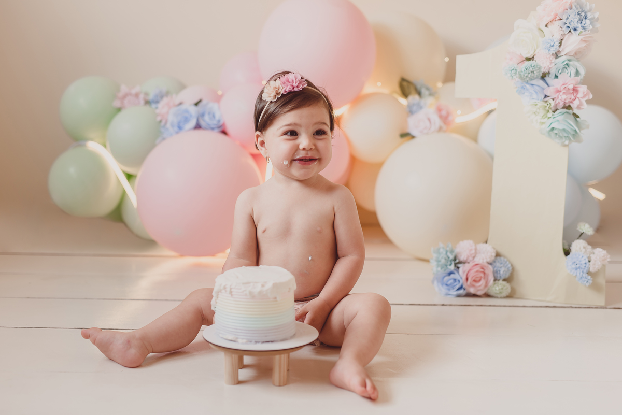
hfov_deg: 39.6
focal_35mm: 50
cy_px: 208
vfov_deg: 27.0
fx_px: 864
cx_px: 311
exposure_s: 1/80
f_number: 2.2
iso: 100
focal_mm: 50
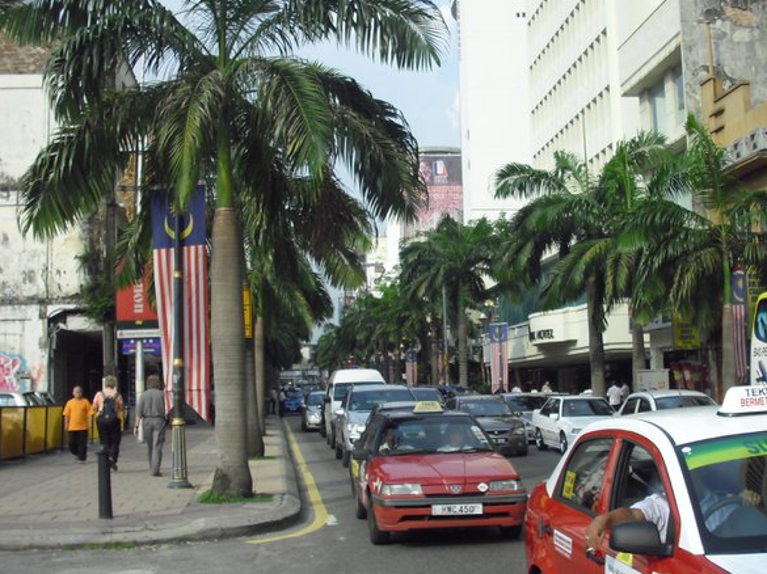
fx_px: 1151
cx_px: 429
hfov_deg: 36.8
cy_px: 280
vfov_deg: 28.0
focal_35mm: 52
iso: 100
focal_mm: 6.2
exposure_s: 1/160
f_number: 8
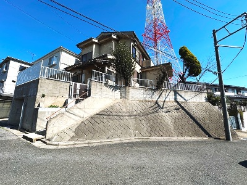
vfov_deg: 85.7
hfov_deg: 102.1
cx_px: 124
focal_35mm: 14
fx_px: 100
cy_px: 92
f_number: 2.2
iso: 50
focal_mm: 2.22
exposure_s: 1/1916
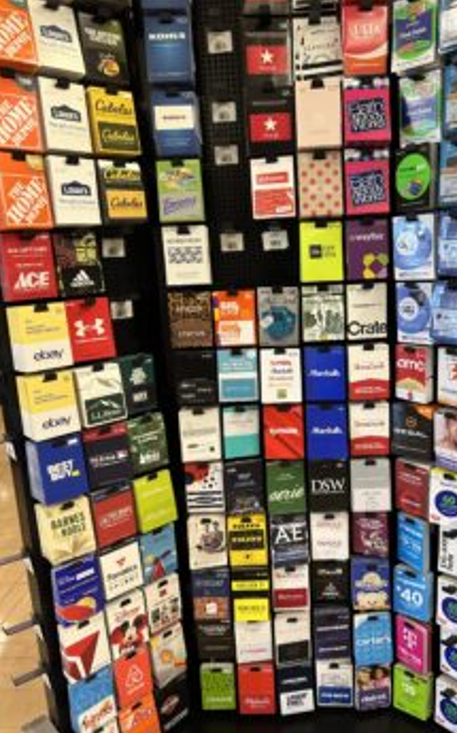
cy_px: 363
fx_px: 559
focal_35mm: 28
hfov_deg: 44.2
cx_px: 277
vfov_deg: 66.5
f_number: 1.5
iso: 160
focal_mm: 5.7
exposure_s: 1/60
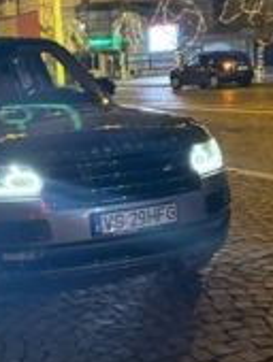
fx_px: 640
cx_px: 19
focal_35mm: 61
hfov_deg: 23.4
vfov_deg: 31.6
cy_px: 151
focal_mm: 5.96
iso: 400
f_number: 1.6
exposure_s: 1/35
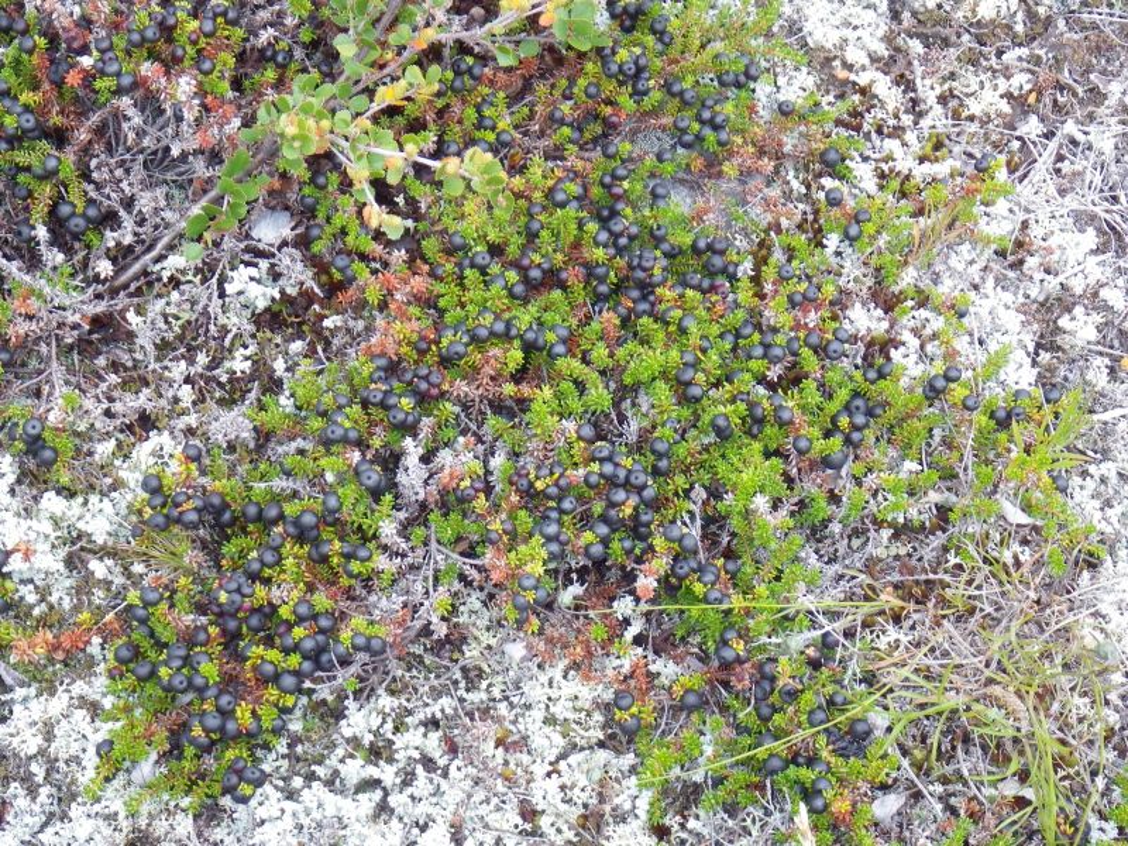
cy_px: 423
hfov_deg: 31.2
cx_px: 564
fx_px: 2020
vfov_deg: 23.7
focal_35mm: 62
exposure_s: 1/60
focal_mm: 11.1
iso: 160
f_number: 4.6
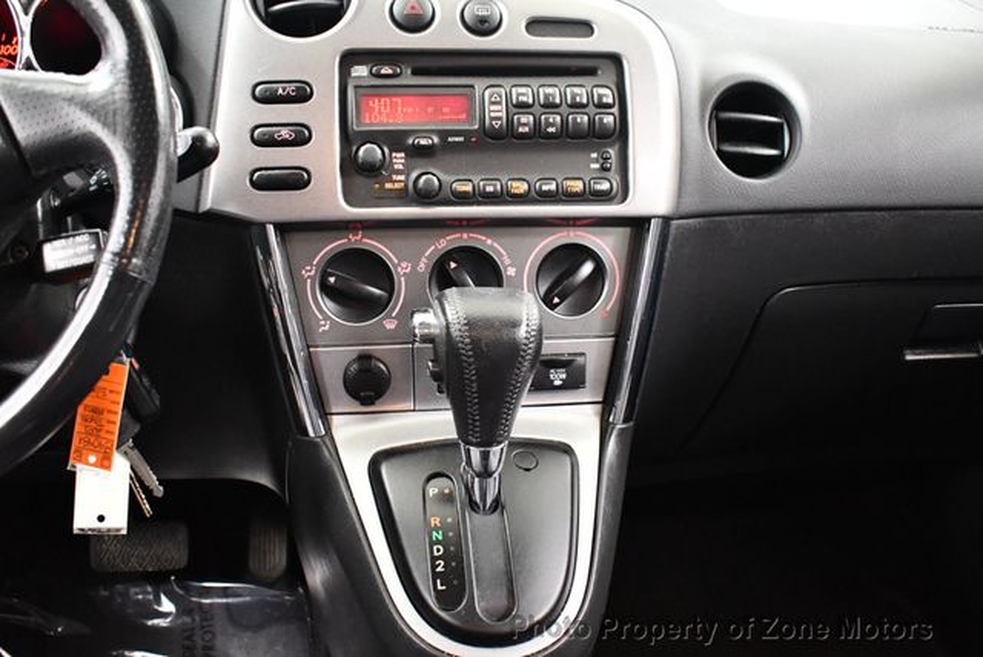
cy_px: 328
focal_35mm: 36
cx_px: 492
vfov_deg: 36.9
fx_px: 984
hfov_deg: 53.1
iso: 4500
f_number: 3.5
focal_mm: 18
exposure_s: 1/60
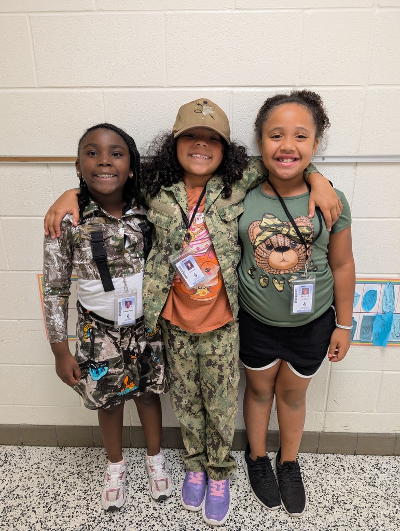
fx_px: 369
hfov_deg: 56.9
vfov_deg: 71.5
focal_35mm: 24
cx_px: 200
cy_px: 266
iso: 158
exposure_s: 1/30
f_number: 1.68
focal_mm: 6.9
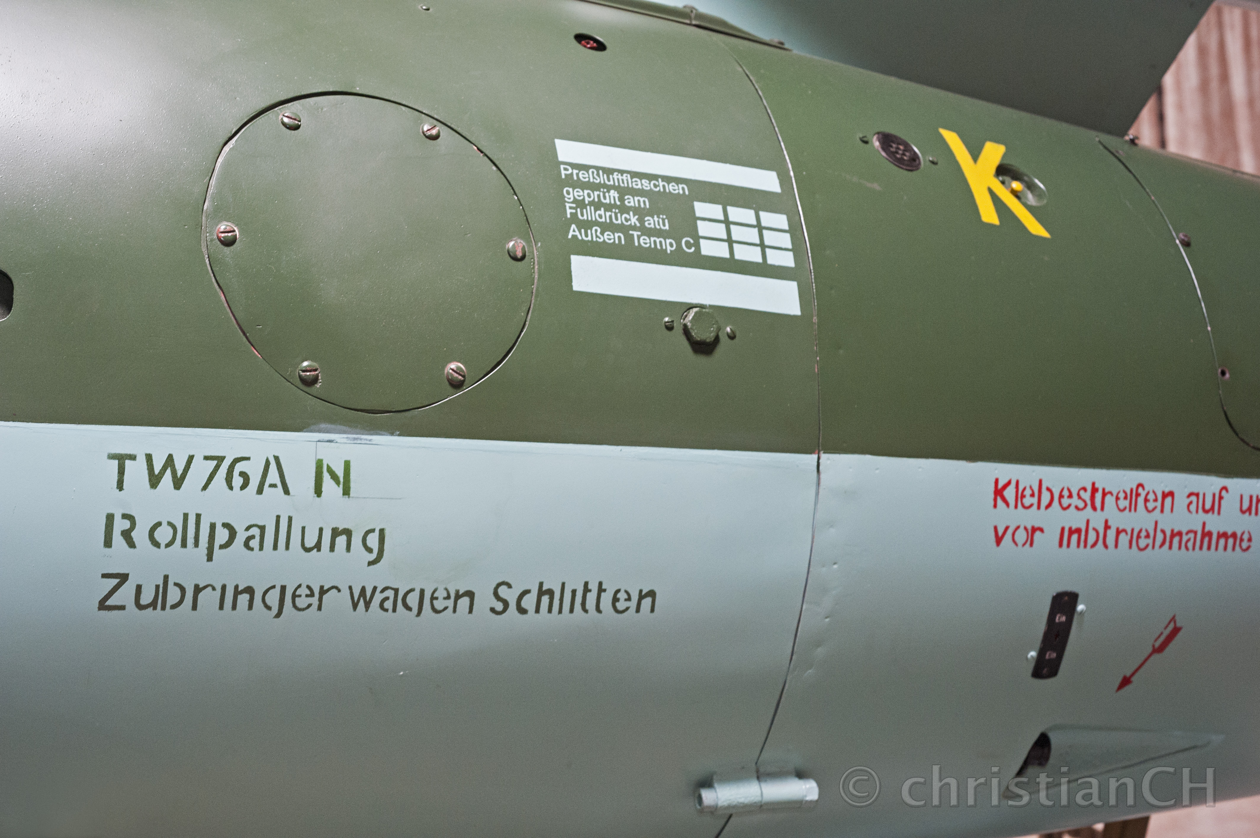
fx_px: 1924
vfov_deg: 24.6
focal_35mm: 55
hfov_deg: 36.3
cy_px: 419
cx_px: 630
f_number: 8
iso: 3200
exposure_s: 1/30
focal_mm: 55
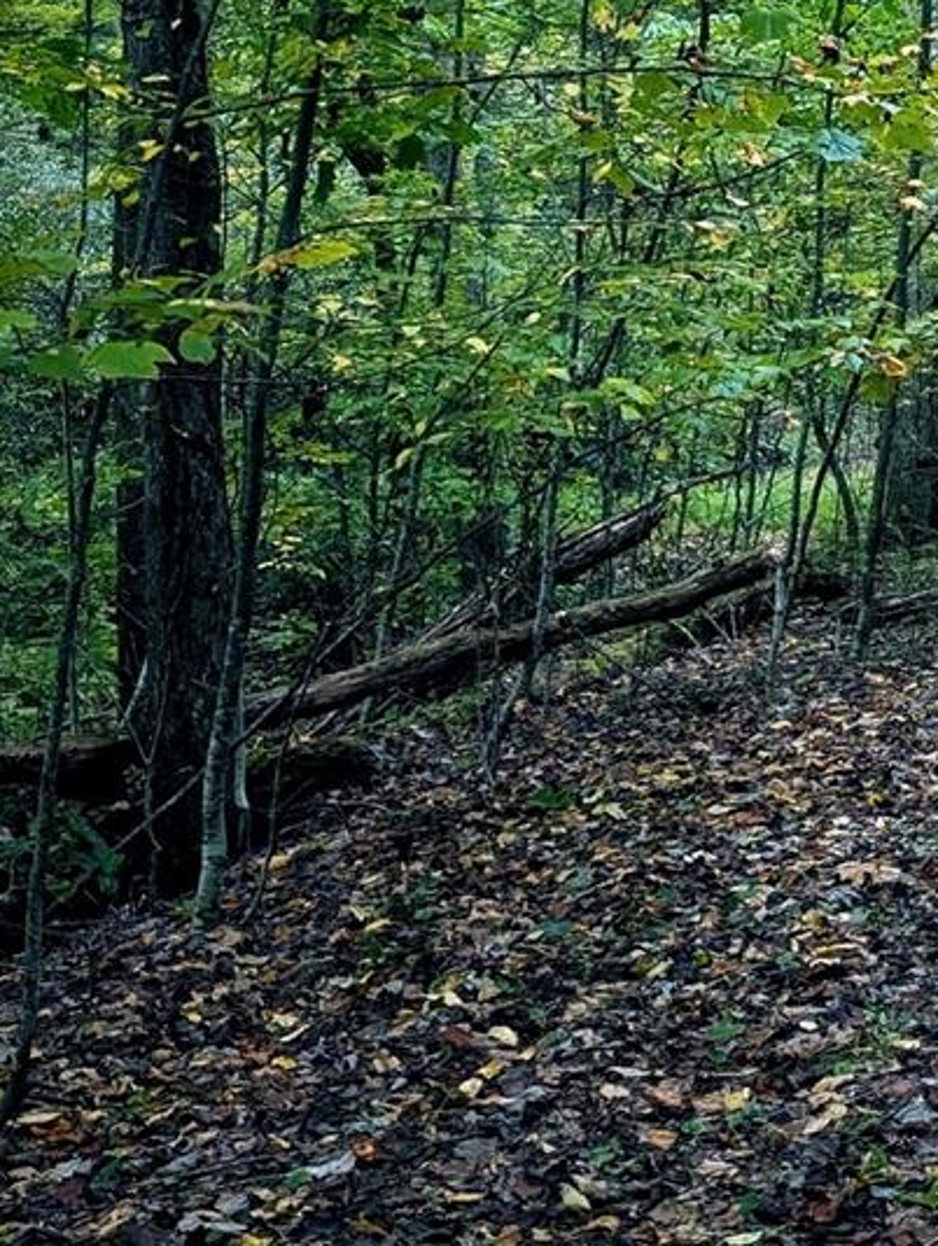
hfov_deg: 19.2
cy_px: 497
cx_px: 1315
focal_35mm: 69
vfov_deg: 28.1
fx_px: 2487
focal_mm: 6.9
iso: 89
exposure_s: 1/64
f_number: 1.68
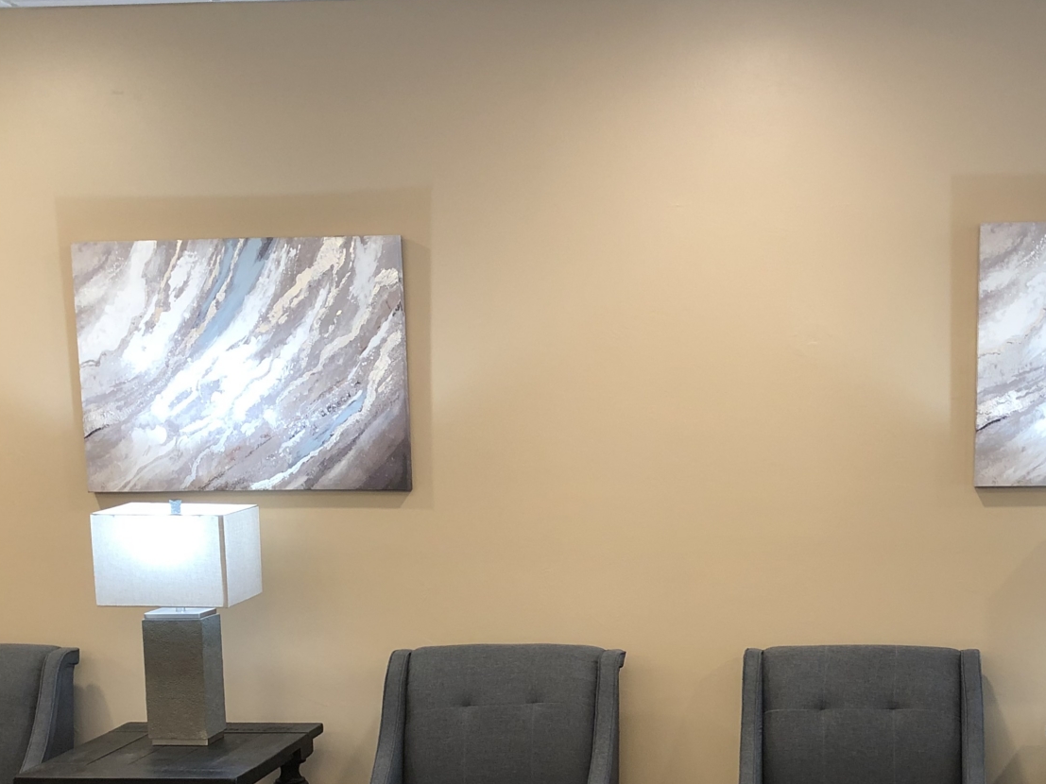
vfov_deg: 27.5
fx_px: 1571
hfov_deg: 36.4
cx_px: 710
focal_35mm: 52
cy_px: 618
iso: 40
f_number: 1.8
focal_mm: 3.99
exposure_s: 1/24
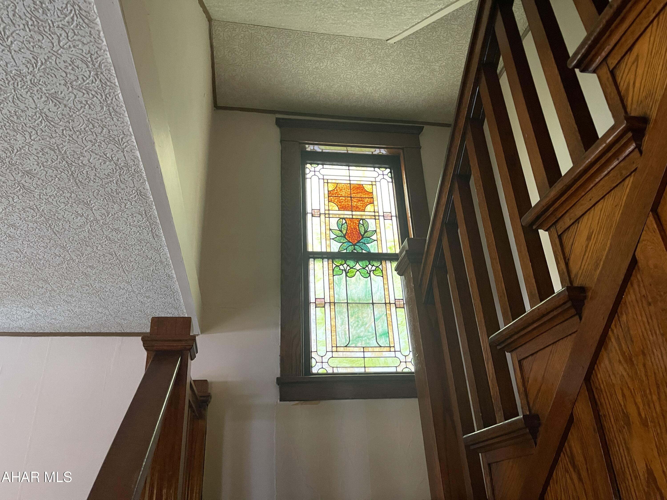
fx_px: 482
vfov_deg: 54.9
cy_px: 250
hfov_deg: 69.4
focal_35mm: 25
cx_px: 334
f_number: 1.6
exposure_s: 1/40
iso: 640
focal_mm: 5.1
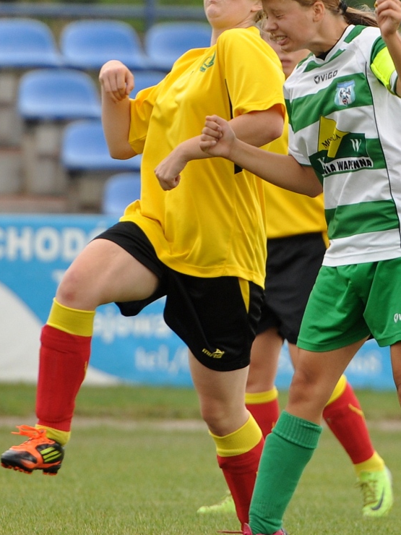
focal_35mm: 468
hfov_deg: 3.2
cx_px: 217
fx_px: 7229
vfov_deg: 4.2
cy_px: 254
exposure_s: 1/800
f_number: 3.5
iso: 200
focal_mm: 200
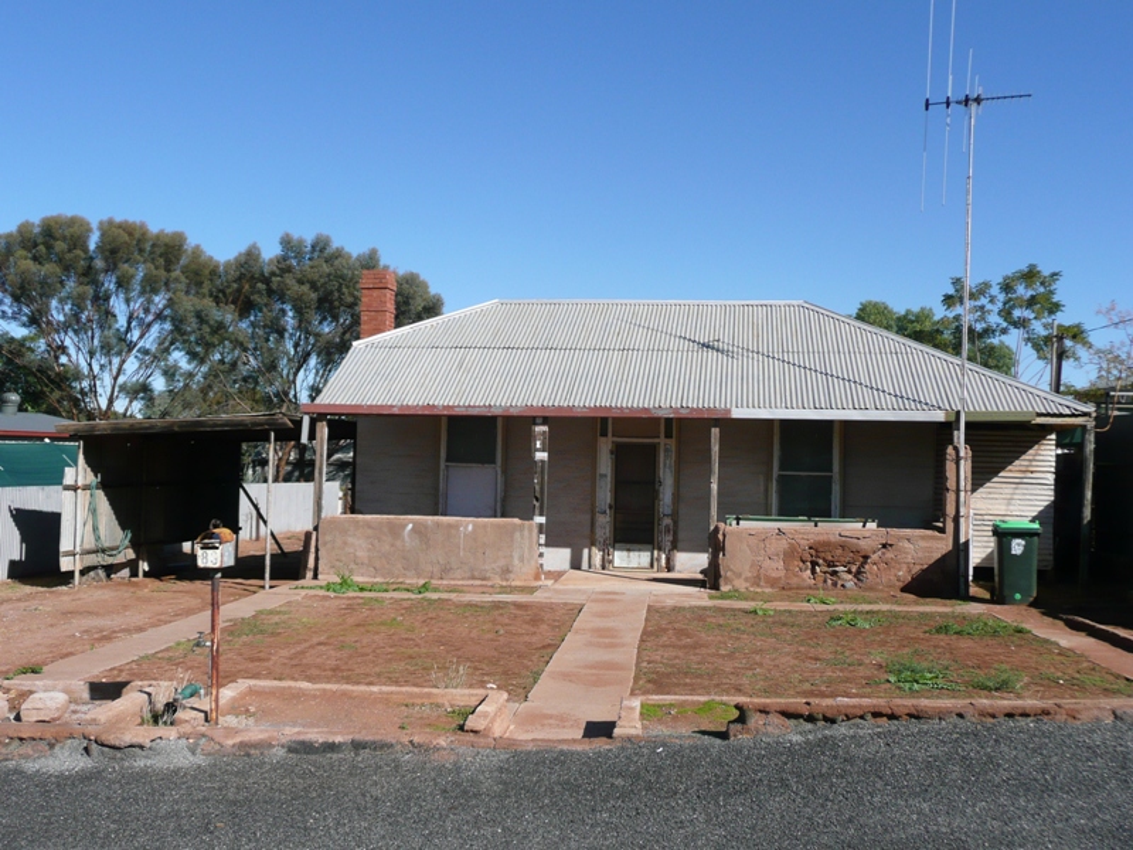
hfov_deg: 51.4
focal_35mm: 36
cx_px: 566
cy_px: 425
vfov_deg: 39.7
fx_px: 1178
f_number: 3.7
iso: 100
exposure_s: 1/1000
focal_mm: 5.8
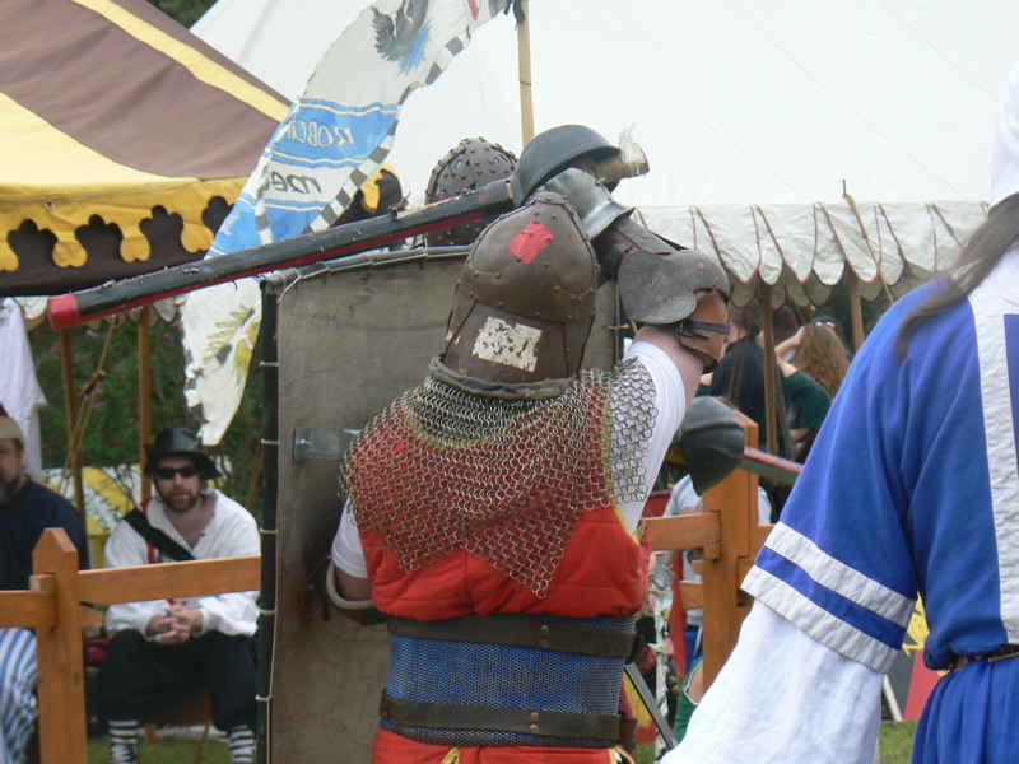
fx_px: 6565
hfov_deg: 8.9
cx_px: 510
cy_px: 382
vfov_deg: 6.7
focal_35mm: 223
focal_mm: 37.1
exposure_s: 1/160
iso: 80
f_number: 5.6
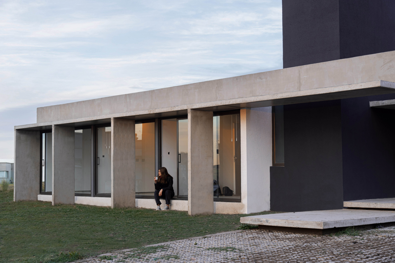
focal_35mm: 57
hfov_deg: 35.1
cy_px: 132
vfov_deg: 23.8
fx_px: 625
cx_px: 198
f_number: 4.5
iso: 200
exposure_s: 1/60
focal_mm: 38
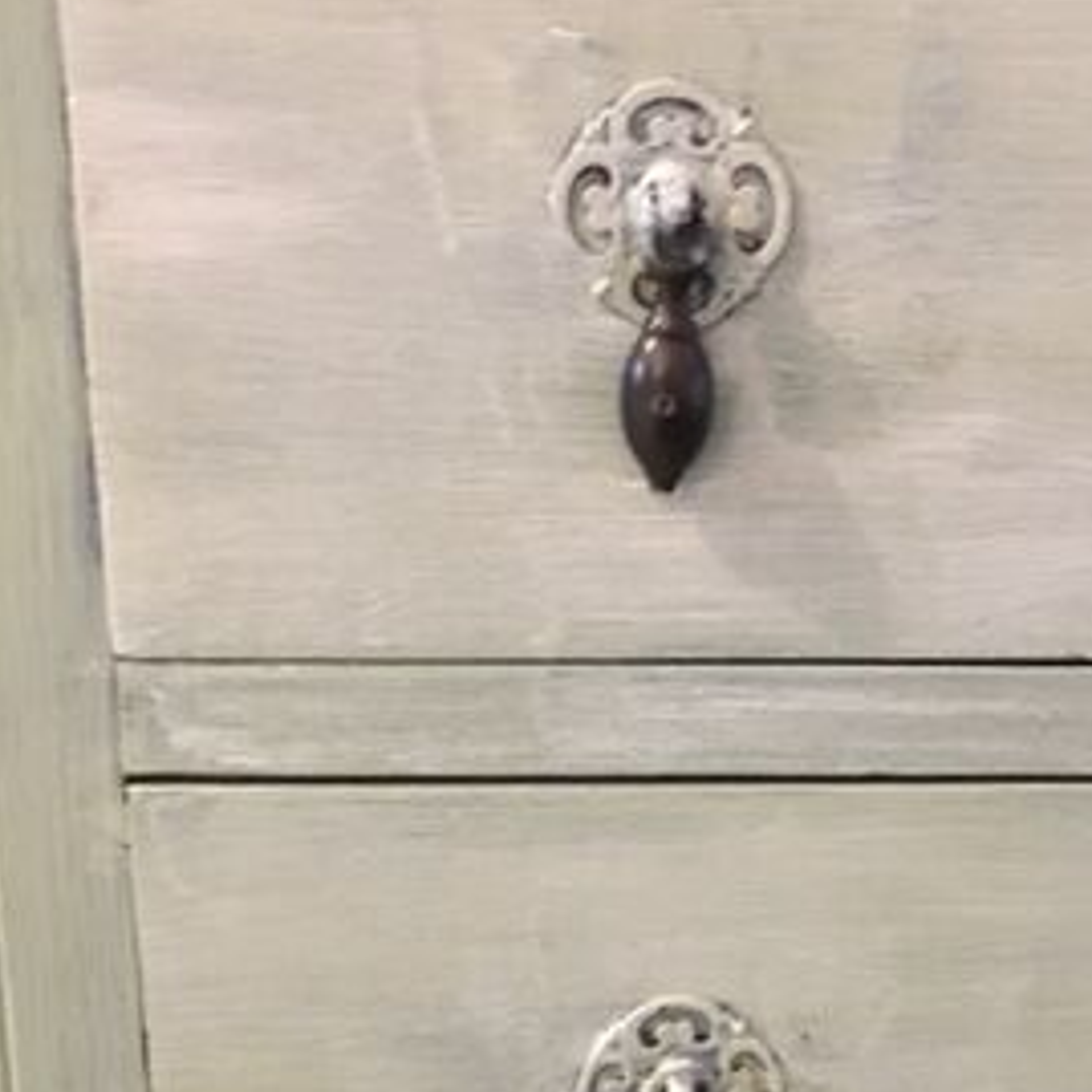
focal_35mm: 61
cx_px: 832
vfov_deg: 27.6
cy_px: 877
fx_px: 2177
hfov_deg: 27.7
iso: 250
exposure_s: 1/17
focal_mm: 4.15
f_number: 2.2
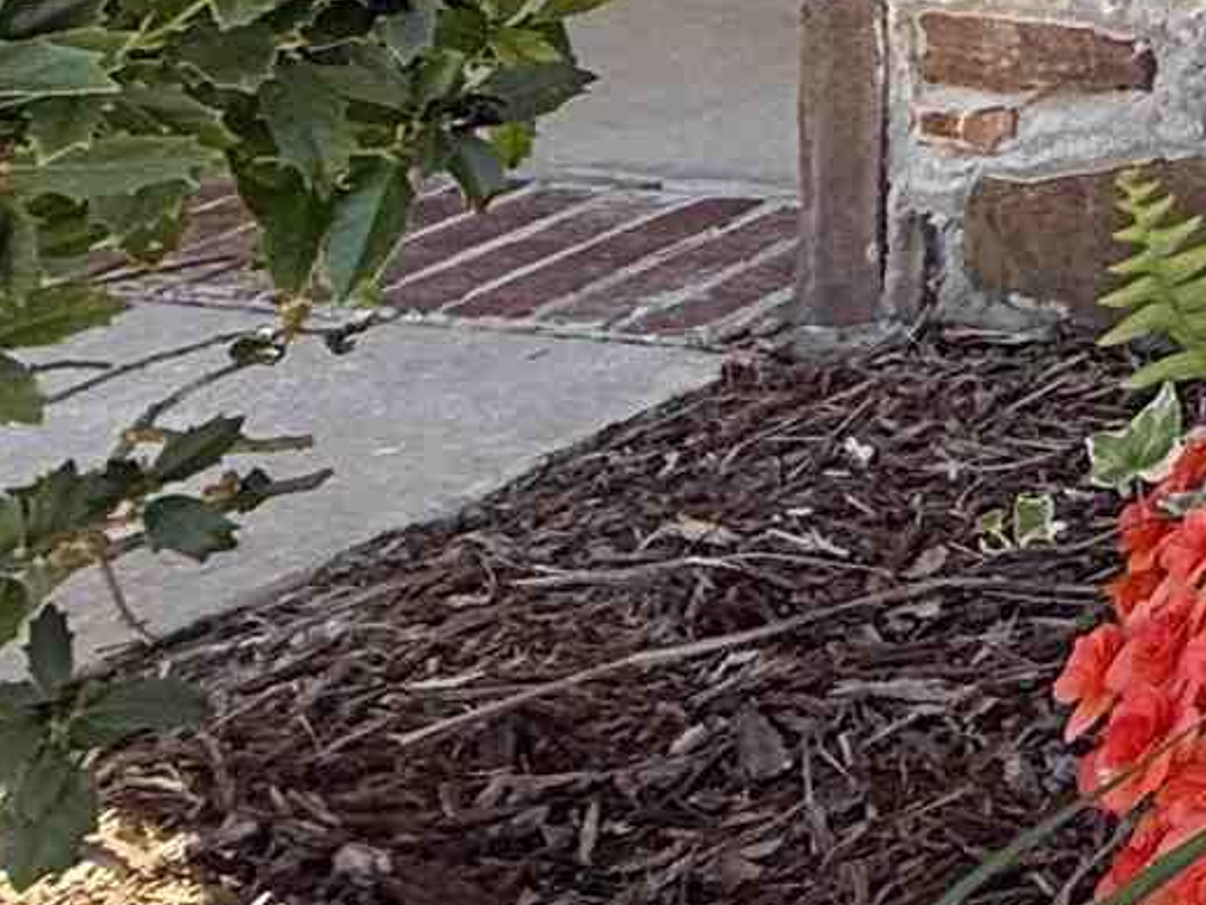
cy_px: -698
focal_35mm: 83
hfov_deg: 15.2
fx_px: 2893
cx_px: 2808
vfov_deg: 15.4
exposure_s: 1/214
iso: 50
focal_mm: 2.22
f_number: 2.2
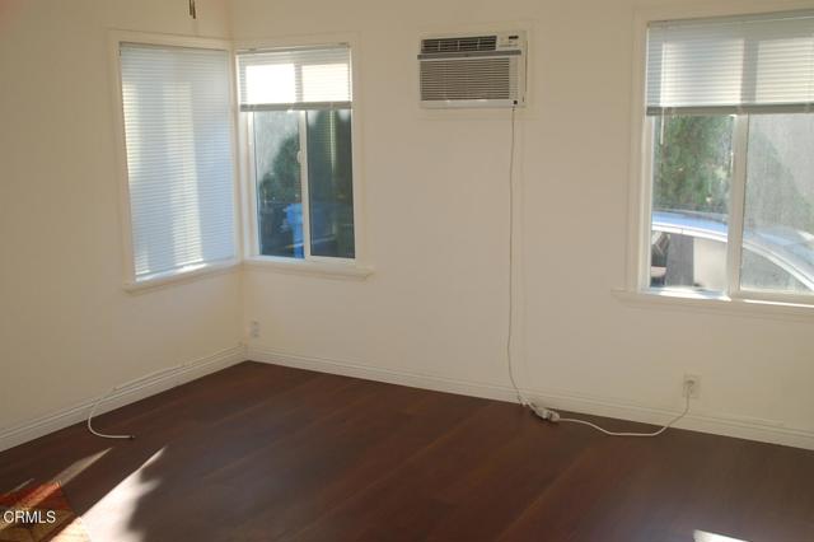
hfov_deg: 51.3
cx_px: 407
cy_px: 271
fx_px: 847
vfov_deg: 35.5
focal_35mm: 38
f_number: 4
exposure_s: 1/250
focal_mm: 25
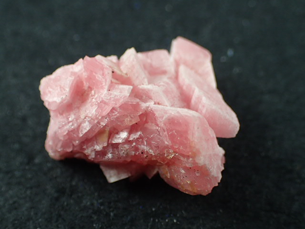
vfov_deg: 24.0
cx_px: 152
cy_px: 114
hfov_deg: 31.7
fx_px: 537
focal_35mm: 61
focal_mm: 11.01
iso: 400
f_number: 3.6
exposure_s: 1/250
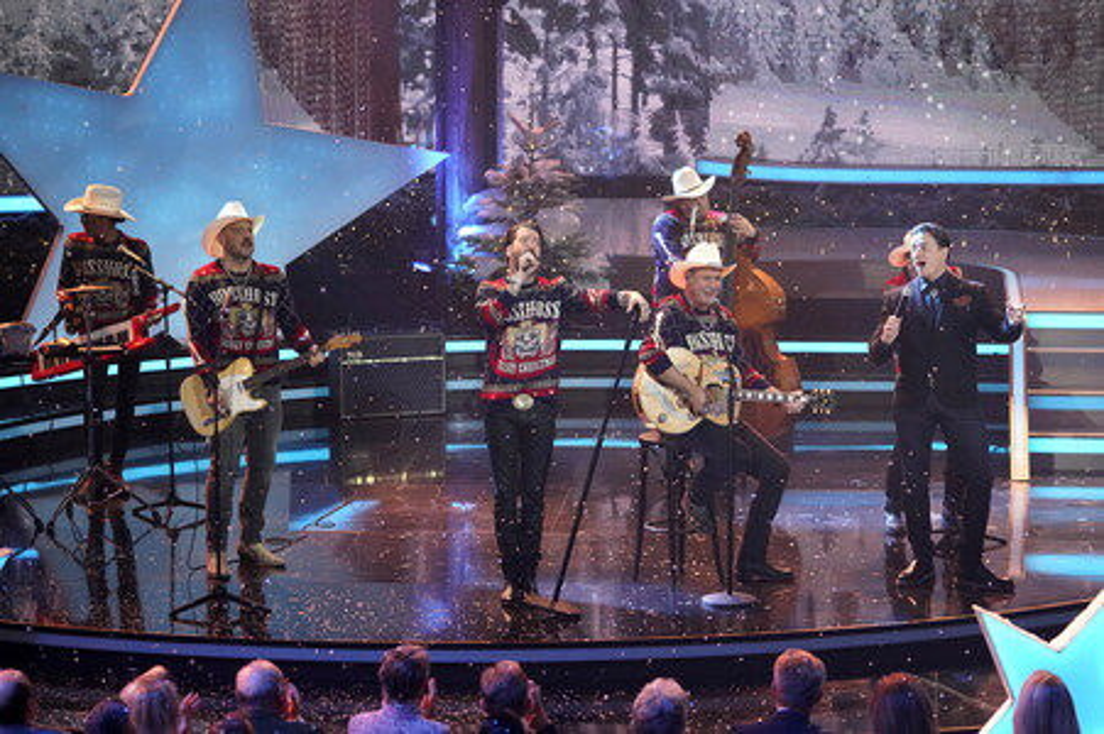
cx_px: 552
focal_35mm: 121
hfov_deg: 16.9
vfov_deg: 11.3
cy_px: 367
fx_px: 3708
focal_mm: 121
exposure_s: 1/320
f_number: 4
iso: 5000
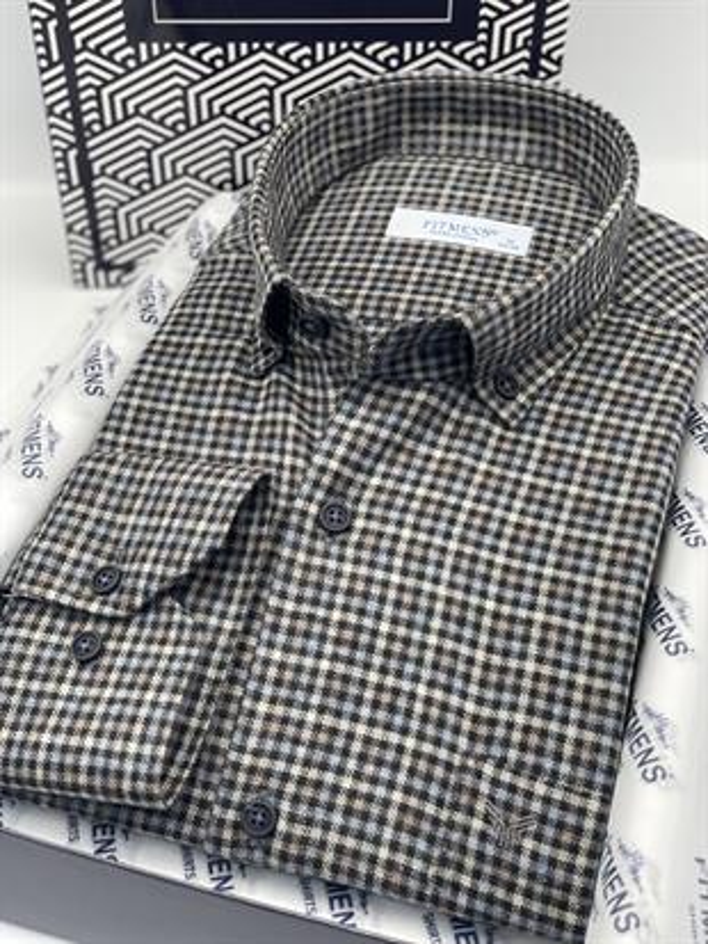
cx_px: 354
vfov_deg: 36.8
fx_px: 1417
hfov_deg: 28.0
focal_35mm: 52
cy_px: 472
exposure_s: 1/100
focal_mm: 6
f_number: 2
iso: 50
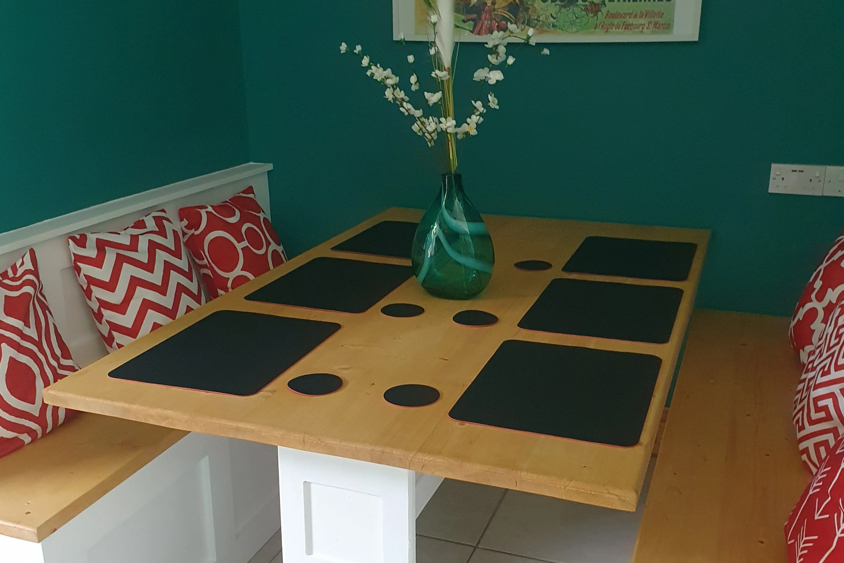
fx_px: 867
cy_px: 289
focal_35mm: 37
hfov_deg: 51.9
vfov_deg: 35.9
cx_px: 416
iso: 640
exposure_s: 1/33
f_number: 2.4
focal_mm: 4.32
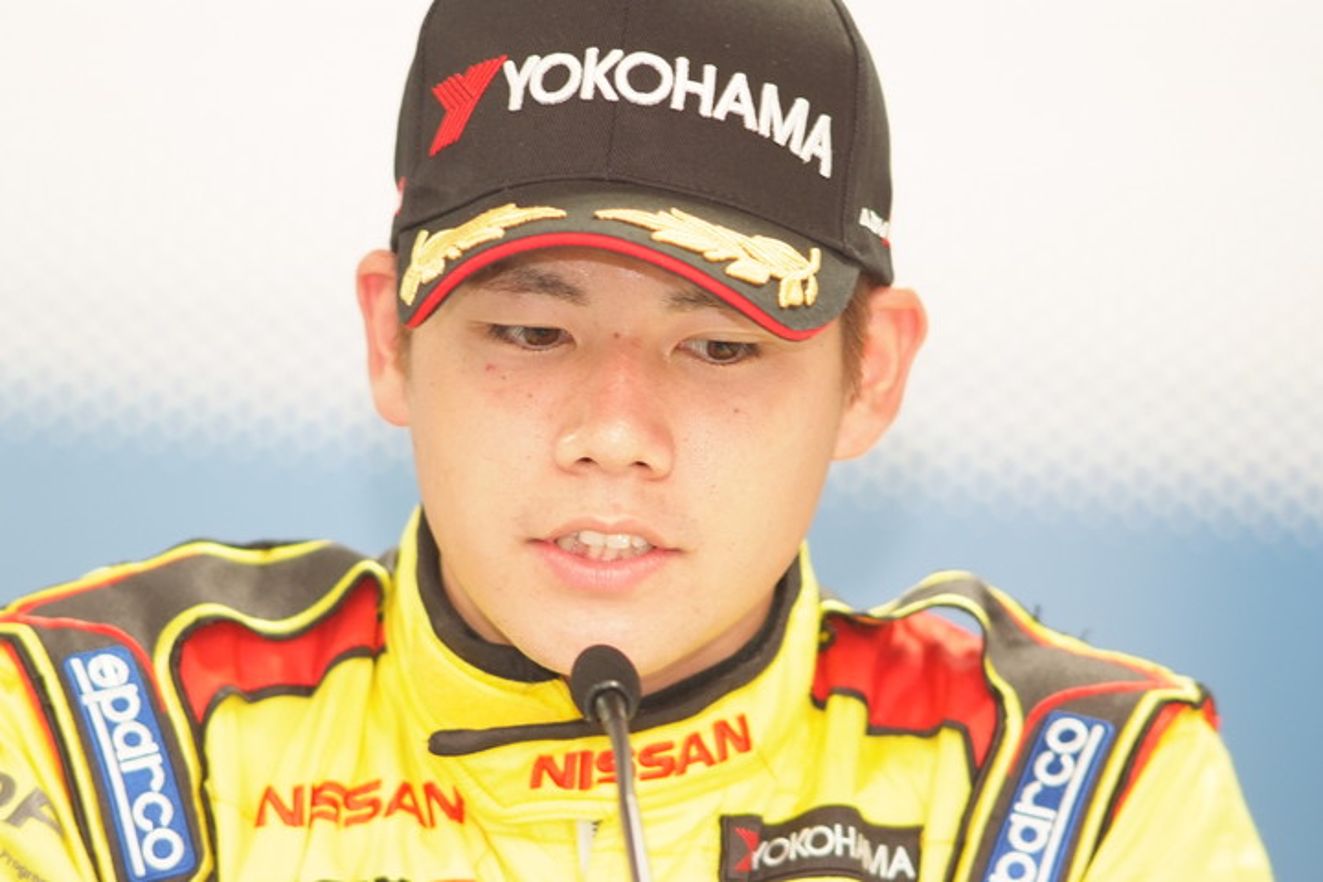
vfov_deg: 5.1
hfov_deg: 7.6
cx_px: 662
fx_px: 9922
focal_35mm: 270
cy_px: 441
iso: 800
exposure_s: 1/60
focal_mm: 180
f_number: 2.8
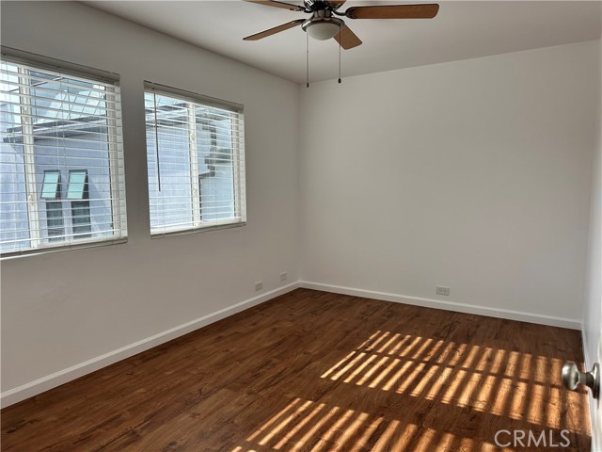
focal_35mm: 24
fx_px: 417
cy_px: 226
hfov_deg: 71.6
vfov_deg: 56.8
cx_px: 301
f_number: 1.78
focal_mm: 6.86
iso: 80
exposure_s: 1/1083
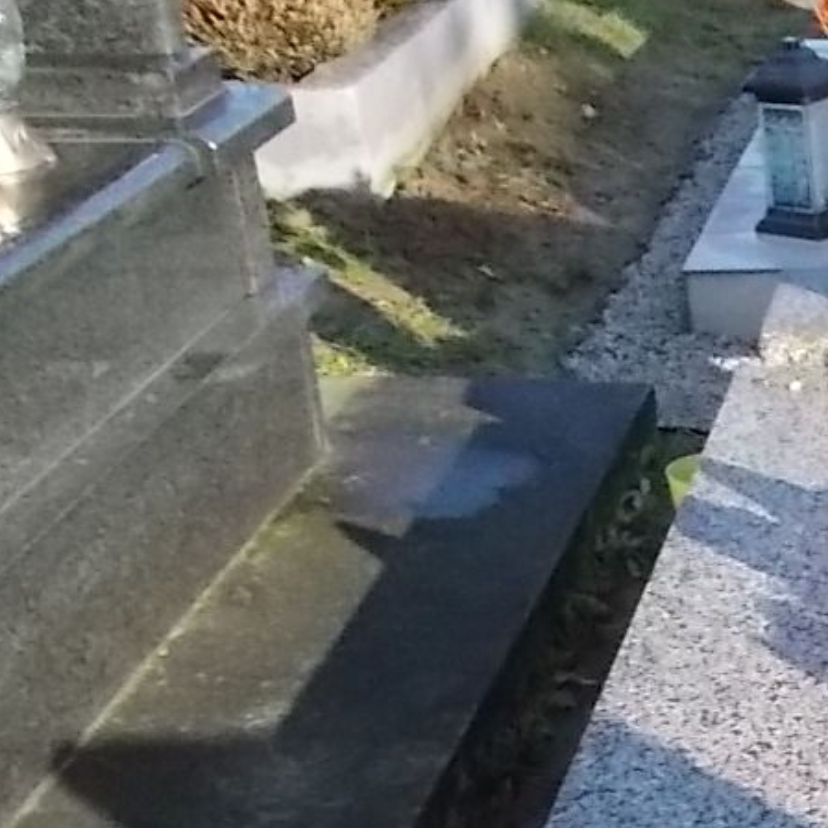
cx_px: 1364
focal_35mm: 82
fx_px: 2219
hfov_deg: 18.0
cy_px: 688
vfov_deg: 20.8
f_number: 8
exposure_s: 1/250
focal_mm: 4.6
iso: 400
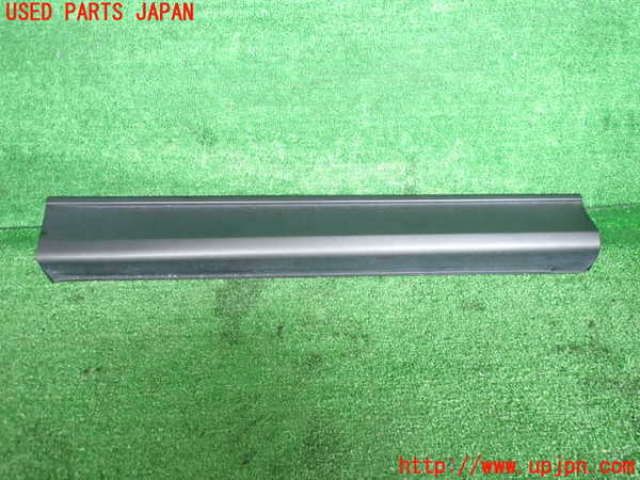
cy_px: 240
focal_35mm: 25
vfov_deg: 54.9
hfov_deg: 69.4
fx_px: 462
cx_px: 320
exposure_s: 1/30
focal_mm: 4.5
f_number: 2
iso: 640
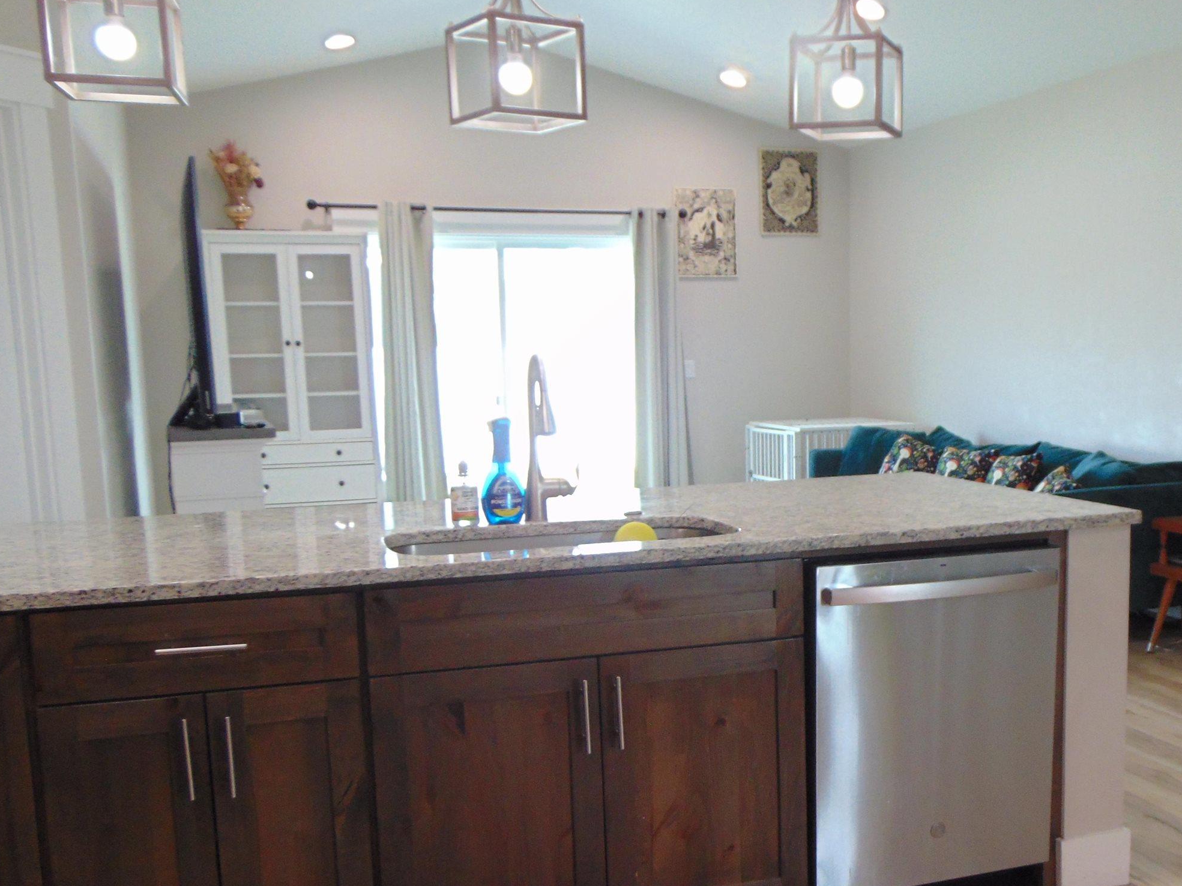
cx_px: 782
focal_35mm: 39
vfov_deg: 36.5
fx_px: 1332
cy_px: 569
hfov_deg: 47.1
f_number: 3
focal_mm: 4.5
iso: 160
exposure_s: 1/30
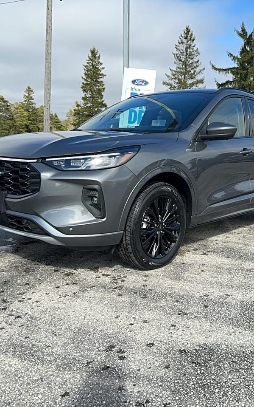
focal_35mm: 34
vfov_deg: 56.7
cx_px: 147
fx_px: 376
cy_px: 204
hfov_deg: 37.2
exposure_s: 1/3356
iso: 64
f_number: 1.78
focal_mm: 6.86
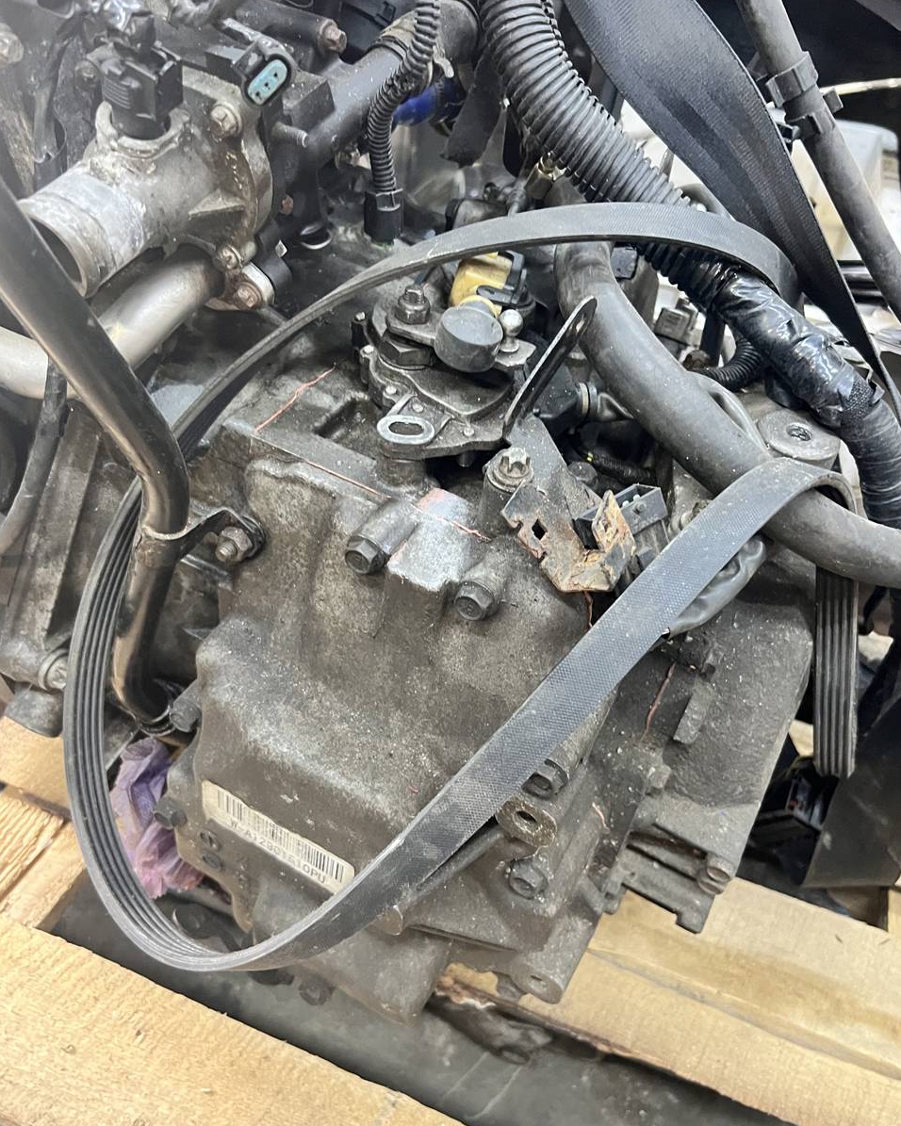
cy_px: 555
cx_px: 459
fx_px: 967
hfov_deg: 50.0
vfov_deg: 60.4
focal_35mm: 29
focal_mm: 5.7
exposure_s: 1/33
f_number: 1.5
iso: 500
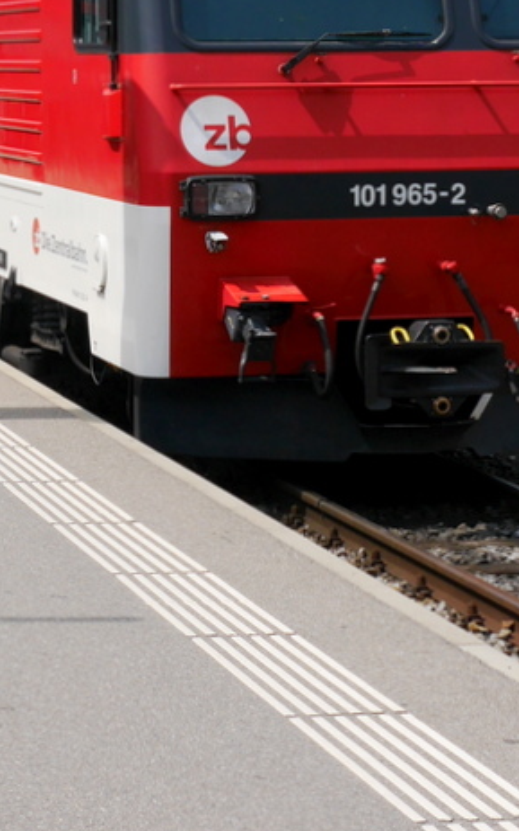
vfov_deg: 17.0
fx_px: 2741
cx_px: -32
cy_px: 97
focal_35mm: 121
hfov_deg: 10.7
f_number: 9
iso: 160
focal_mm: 22
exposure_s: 1/400
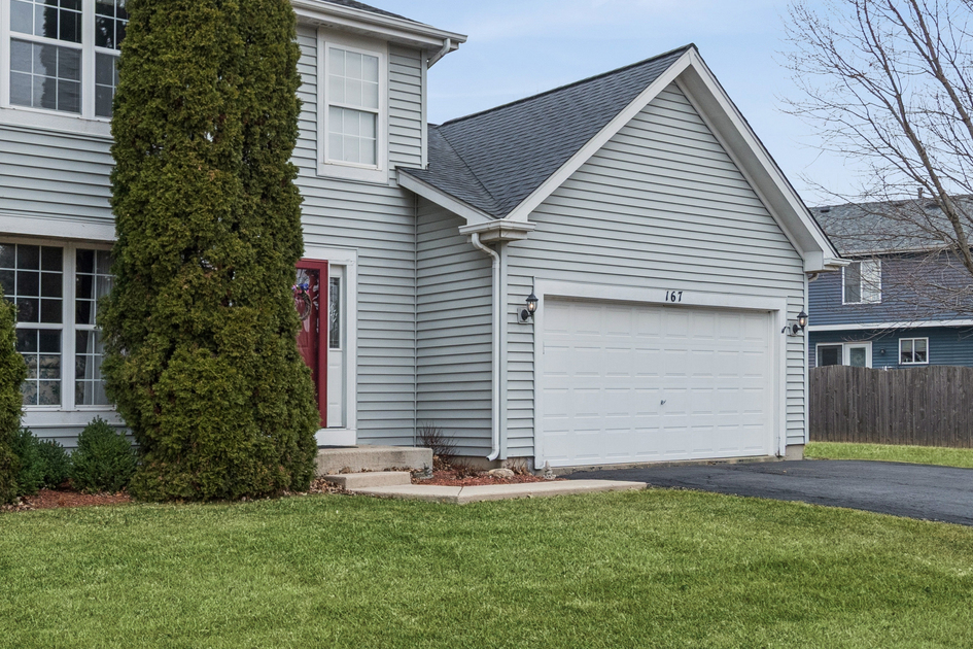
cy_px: 155
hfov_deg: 51.3
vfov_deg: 35.9
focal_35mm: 36
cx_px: 264
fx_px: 973
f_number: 8
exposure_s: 1/160
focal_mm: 14
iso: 320
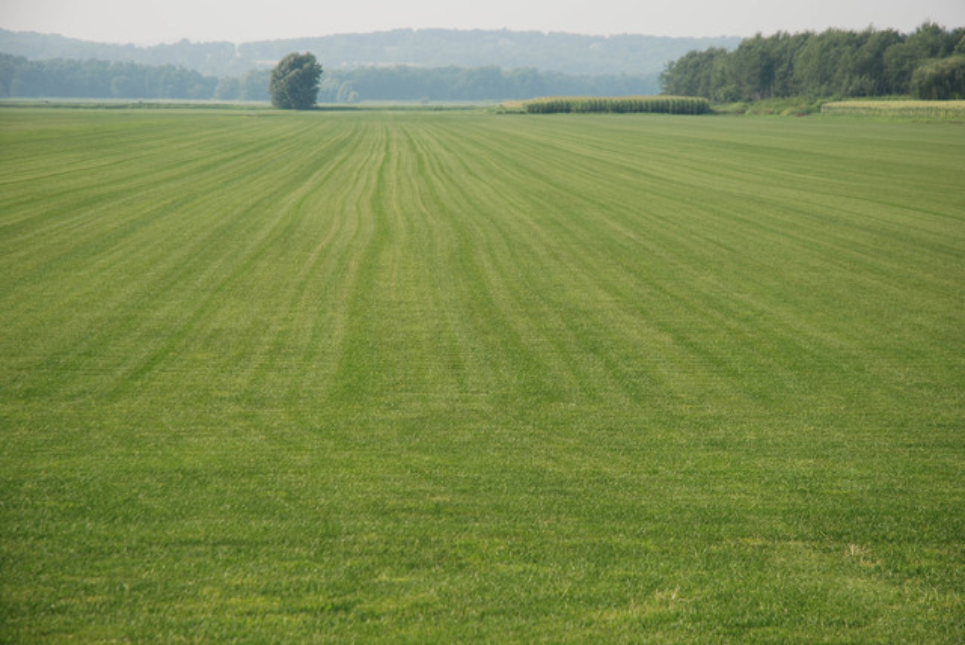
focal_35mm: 105
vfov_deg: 13.1
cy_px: 322
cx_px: 482
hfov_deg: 19.4
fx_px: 2817
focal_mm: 70
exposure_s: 1/500
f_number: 5.6
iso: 160
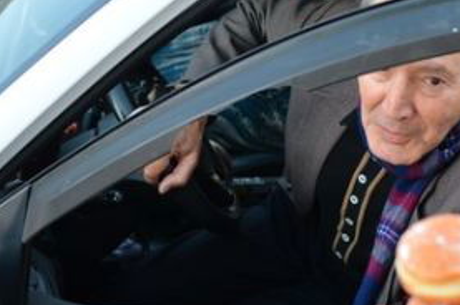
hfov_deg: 19.3
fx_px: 1327
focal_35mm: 104
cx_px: 414
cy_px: 146
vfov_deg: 13.1
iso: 400
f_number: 2.8
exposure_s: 1/160
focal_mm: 38
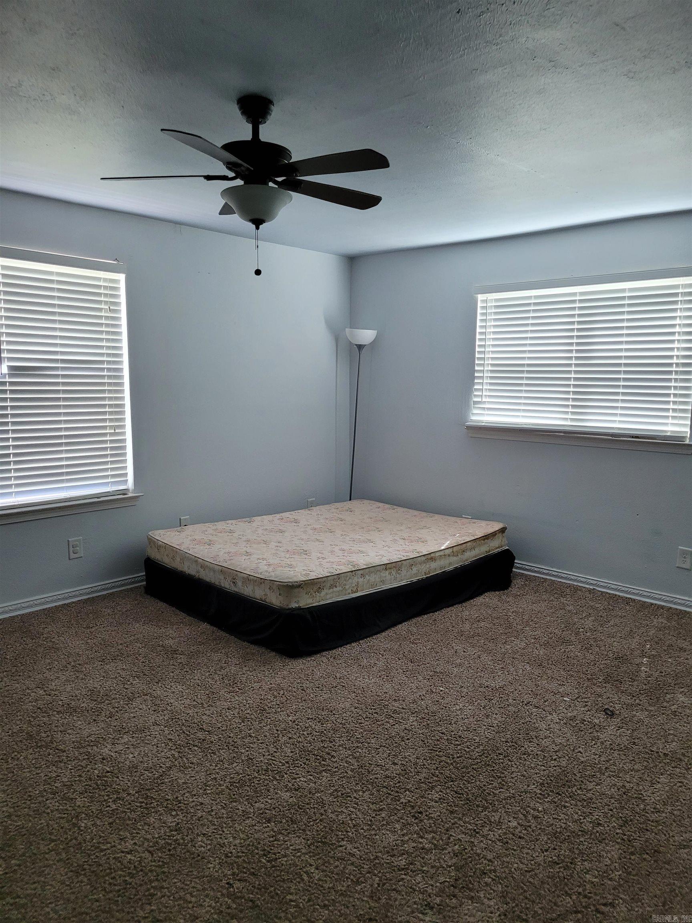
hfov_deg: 53.1
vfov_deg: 67.3
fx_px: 693
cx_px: 346
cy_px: 462
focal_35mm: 26
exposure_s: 1/120
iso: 320
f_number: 1.8
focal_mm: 5.4
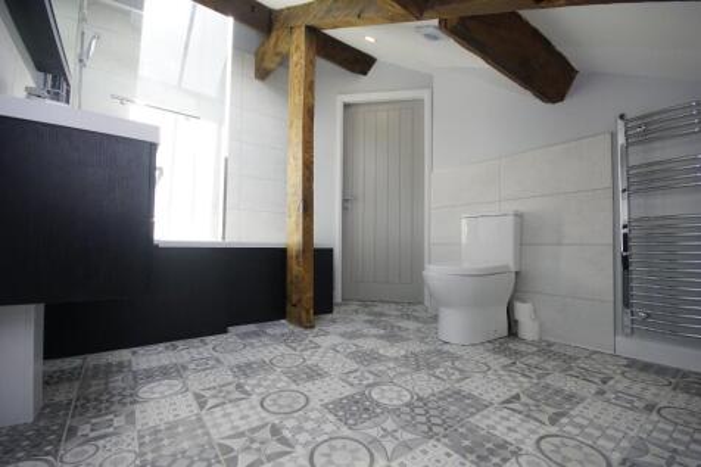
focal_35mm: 15
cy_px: 234
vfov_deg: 77.3
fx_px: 292
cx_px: 350
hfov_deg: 100.4
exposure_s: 1/320
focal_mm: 10
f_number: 6.3
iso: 800
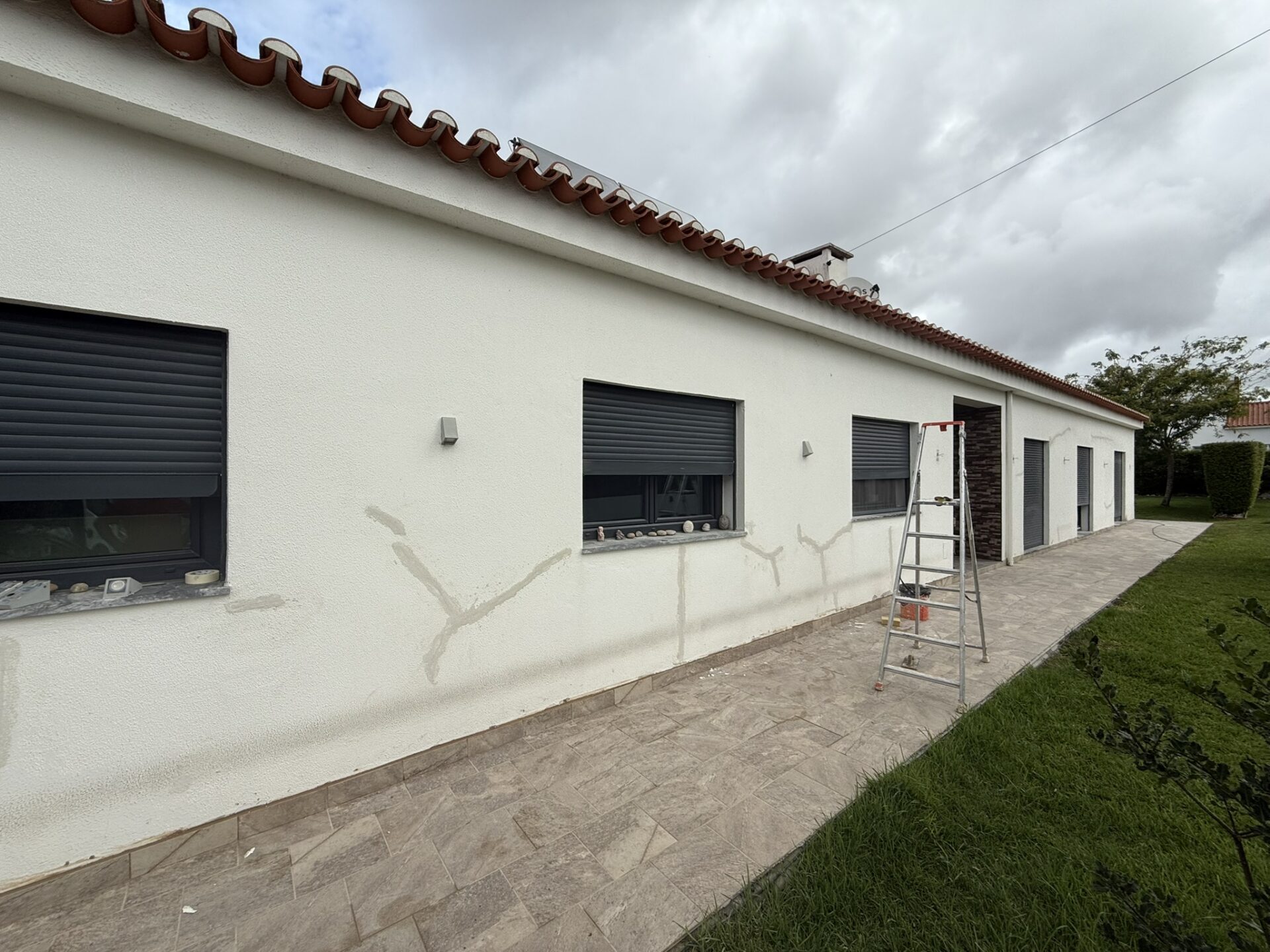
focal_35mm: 14
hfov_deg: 102.1
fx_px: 514
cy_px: 476
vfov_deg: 85.7
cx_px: 635
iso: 50
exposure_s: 1/1189
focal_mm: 2.22
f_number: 2.2
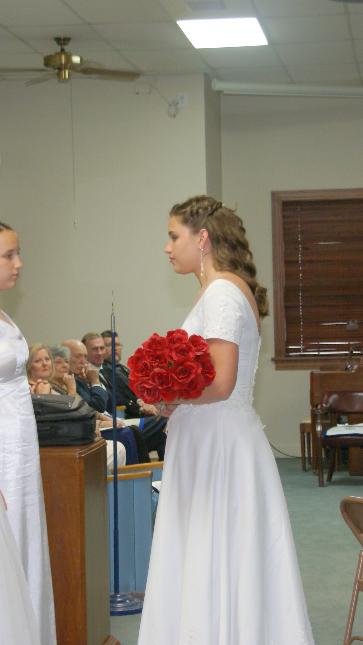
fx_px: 1625
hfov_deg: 12.7
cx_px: 172
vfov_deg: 22.5
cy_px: 325
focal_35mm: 95
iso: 400
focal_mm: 40
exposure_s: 1/25
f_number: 4.5
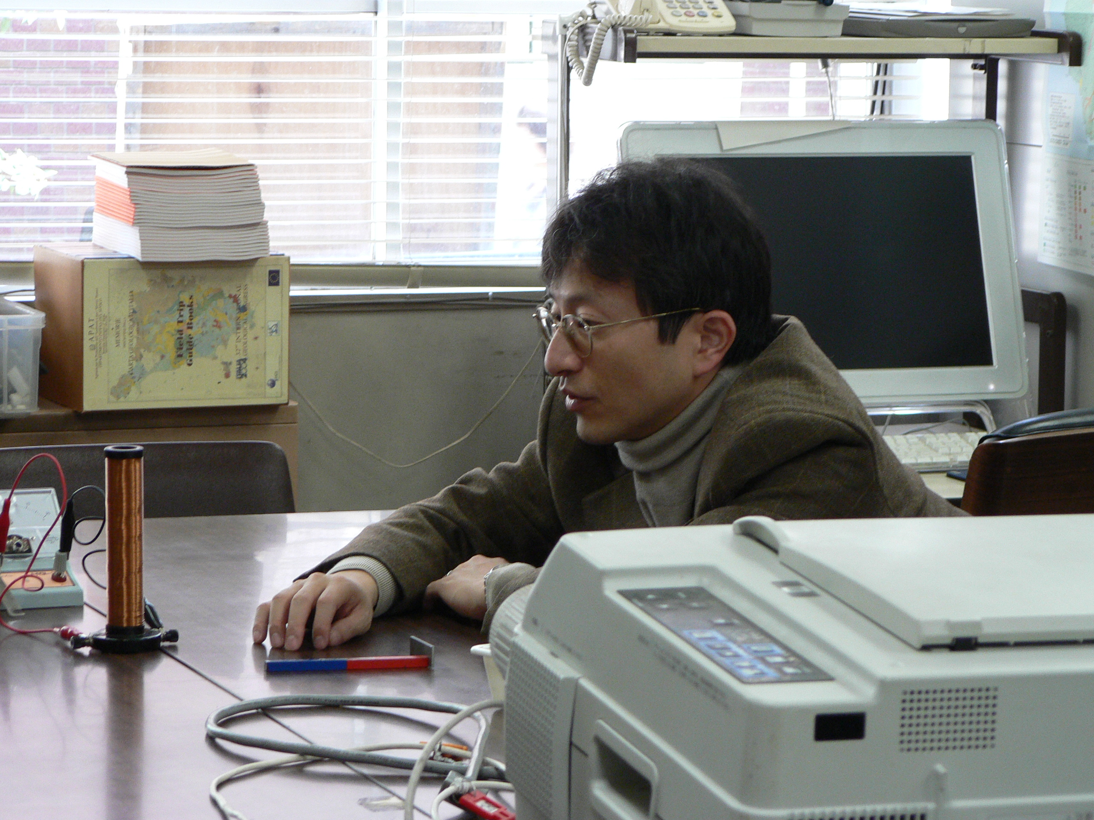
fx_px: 3919
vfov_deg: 12.0
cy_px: 410
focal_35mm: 124
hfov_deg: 15.9
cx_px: 547
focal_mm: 20.7
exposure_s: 1/30
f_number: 3.2
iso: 200
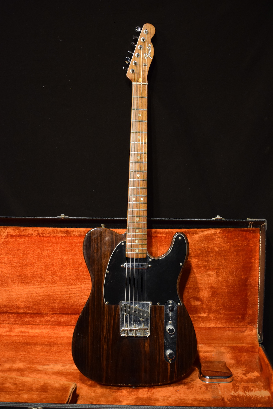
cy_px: 204
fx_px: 495
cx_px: 136
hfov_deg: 30.8
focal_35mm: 44
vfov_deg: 45.0
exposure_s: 1/30
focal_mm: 29
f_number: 4.2
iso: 2000
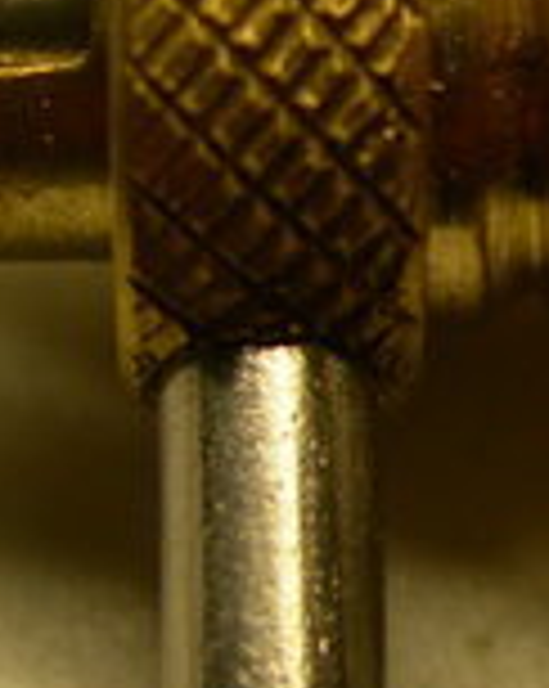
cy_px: 486
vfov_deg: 10.0
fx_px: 3948
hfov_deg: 7.8
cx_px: 774
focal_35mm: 194
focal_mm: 7.8
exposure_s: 1/78.5
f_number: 2.8
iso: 50
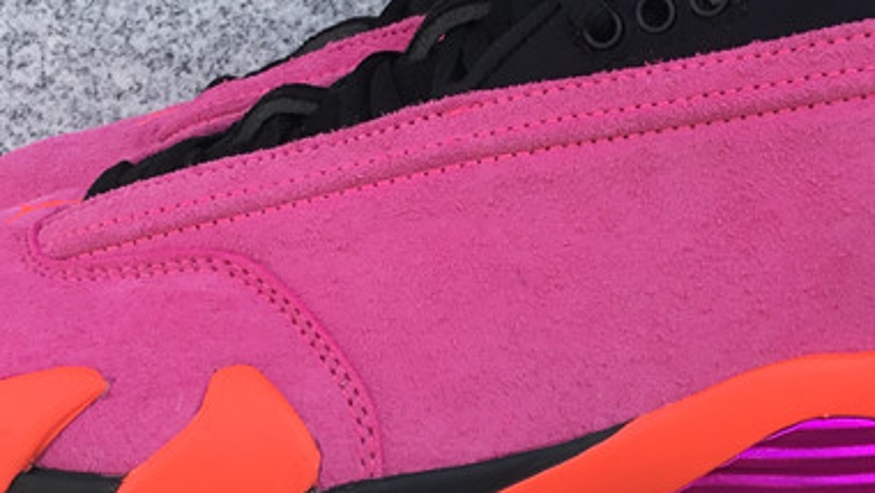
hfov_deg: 26.5
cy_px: 425
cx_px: 532
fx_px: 1857
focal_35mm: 80
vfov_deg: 15.0
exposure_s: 1/228
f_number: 2.4
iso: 25
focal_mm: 3.3
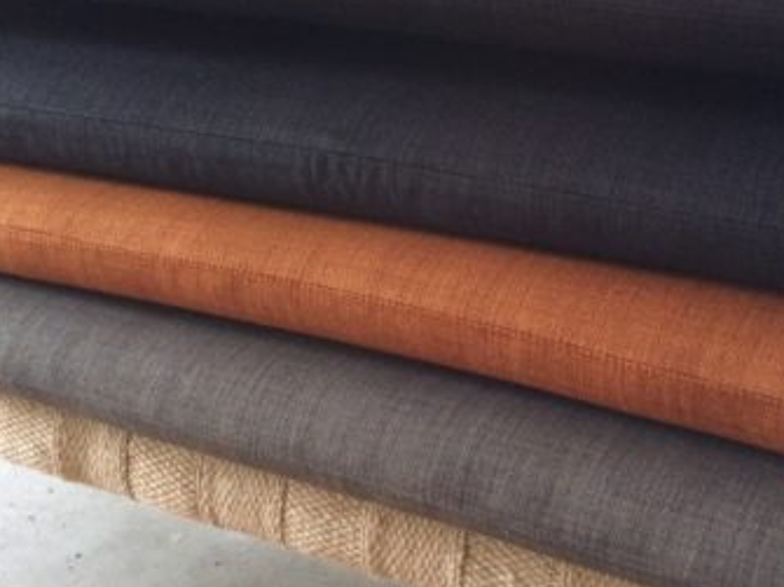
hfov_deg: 36.7
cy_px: 196
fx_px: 1177
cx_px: 468
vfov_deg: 27.8
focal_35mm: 52
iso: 320
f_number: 2.2
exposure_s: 1/33
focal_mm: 4.15
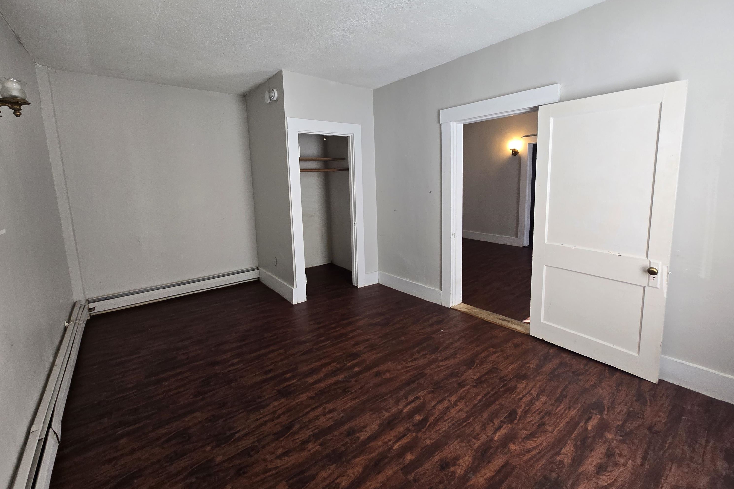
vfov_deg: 80.9
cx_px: 367
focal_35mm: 14
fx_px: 285
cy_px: 215
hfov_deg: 104.3
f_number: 2.2
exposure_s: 1/60
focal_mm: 2.2
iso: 100
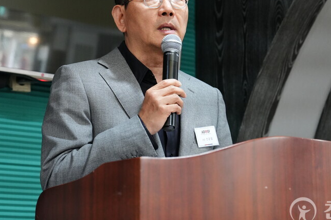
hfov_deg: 22.4
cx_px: 179
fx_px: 836
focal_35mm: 91
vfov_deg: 15.0
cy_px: 66
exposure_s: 1/80
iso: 3200
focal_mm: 61
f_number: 4
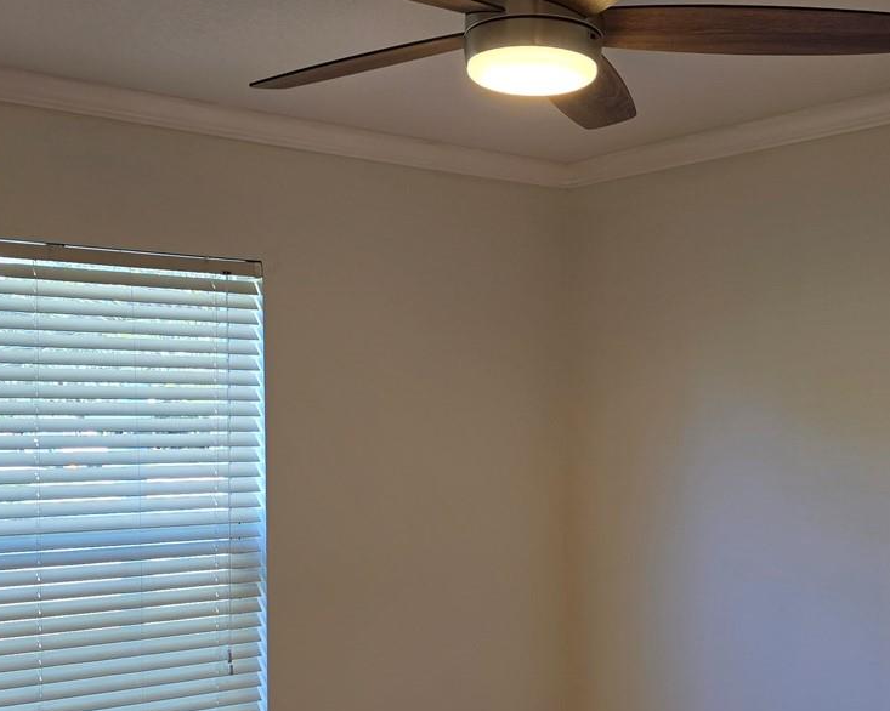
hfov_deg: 38.0
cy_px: 495
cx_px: 471
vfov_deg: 30.5
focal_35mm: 49
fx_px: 1290
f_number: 1.7
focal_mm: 6.3
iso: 80
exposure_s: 1/120
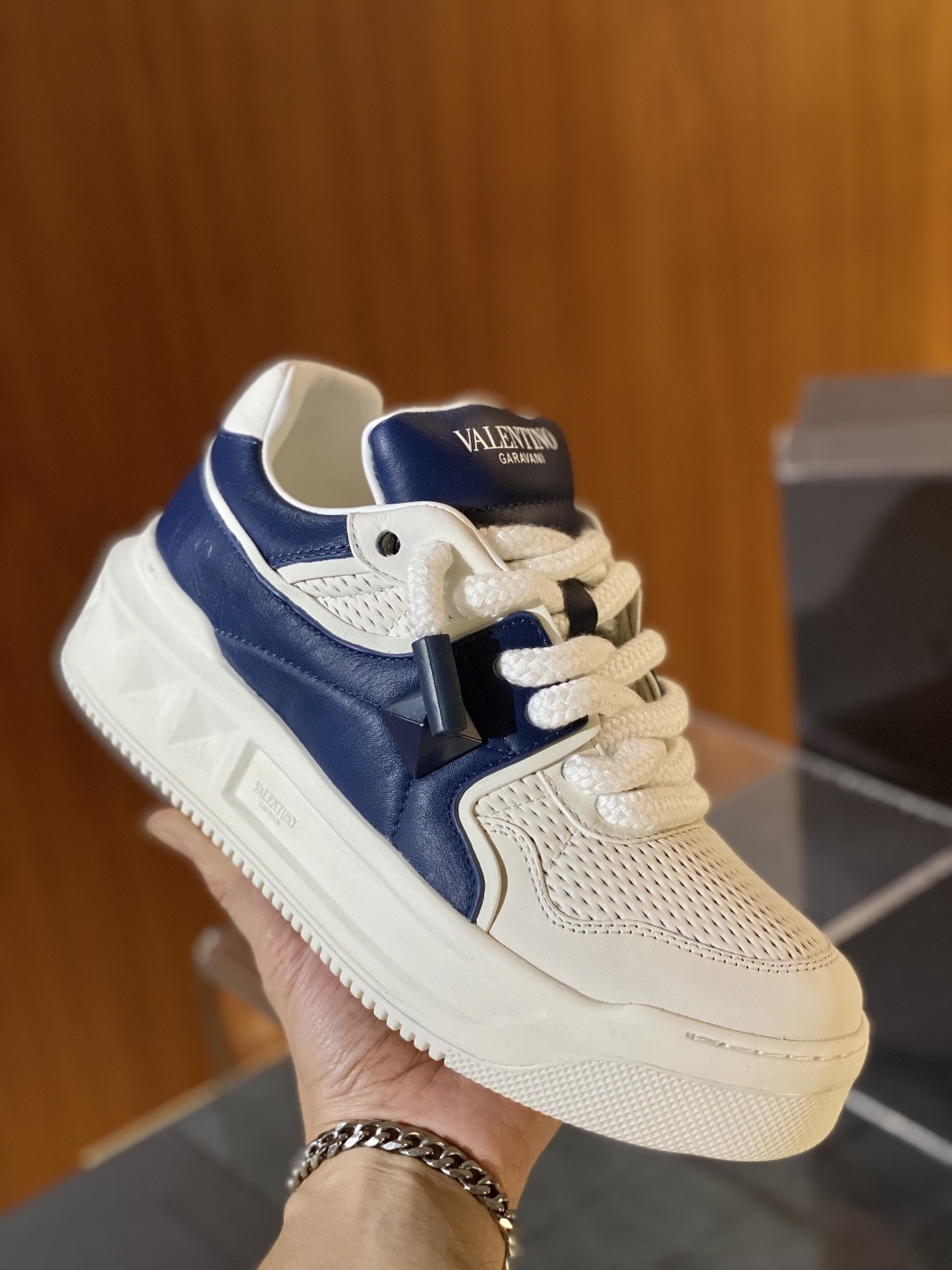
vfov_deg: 36.8
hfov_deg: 28.0
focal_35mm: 52
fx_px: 1907
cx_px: 476
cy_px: 635
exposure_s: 1/100
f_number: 2
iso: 64
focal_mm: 6
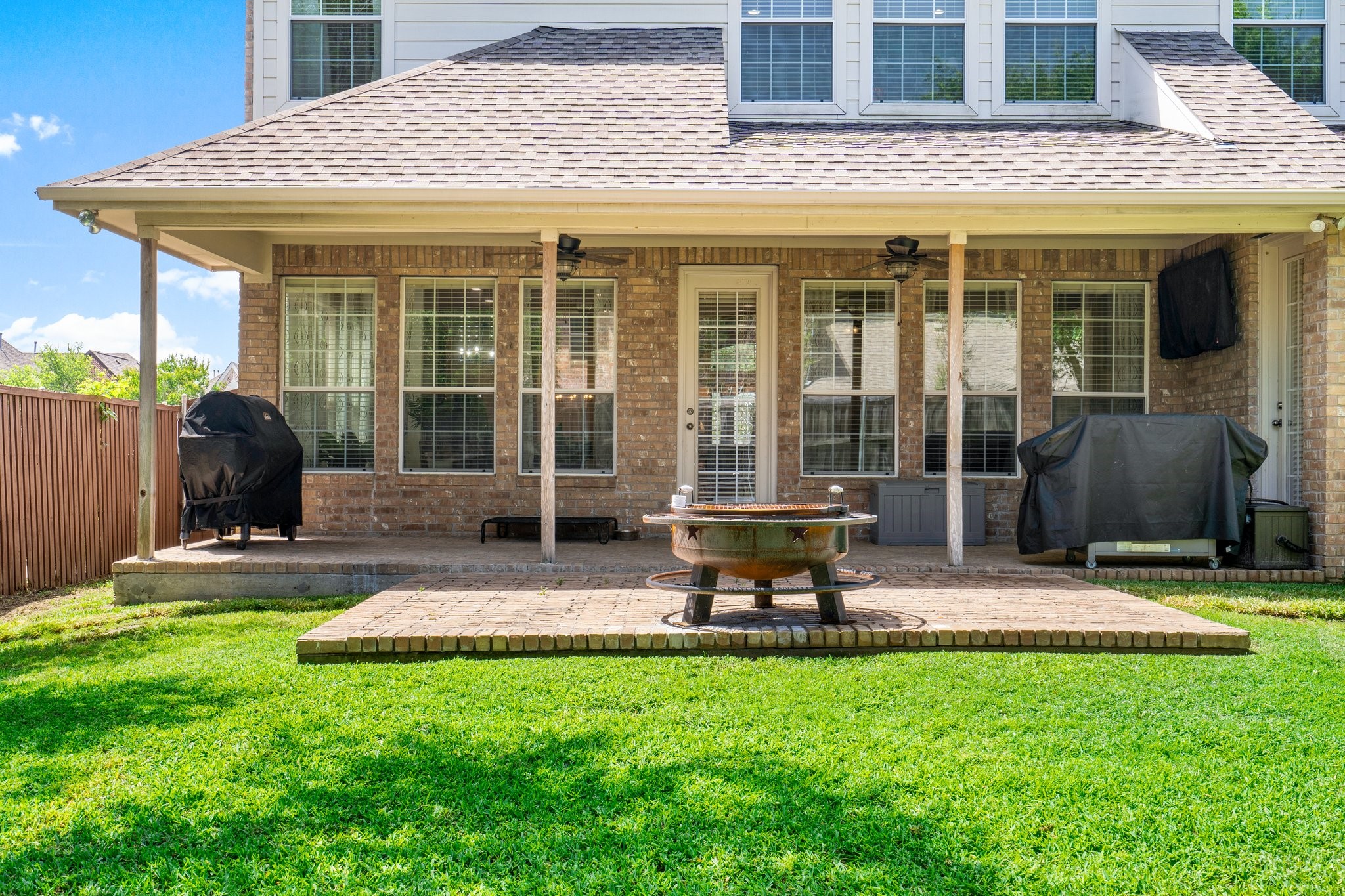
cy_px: 448
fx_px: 1307
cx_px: 672
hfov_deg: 54.4
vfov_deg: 37.8
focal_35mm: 35
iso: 200
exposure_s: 1/20
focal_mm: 35
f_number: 9
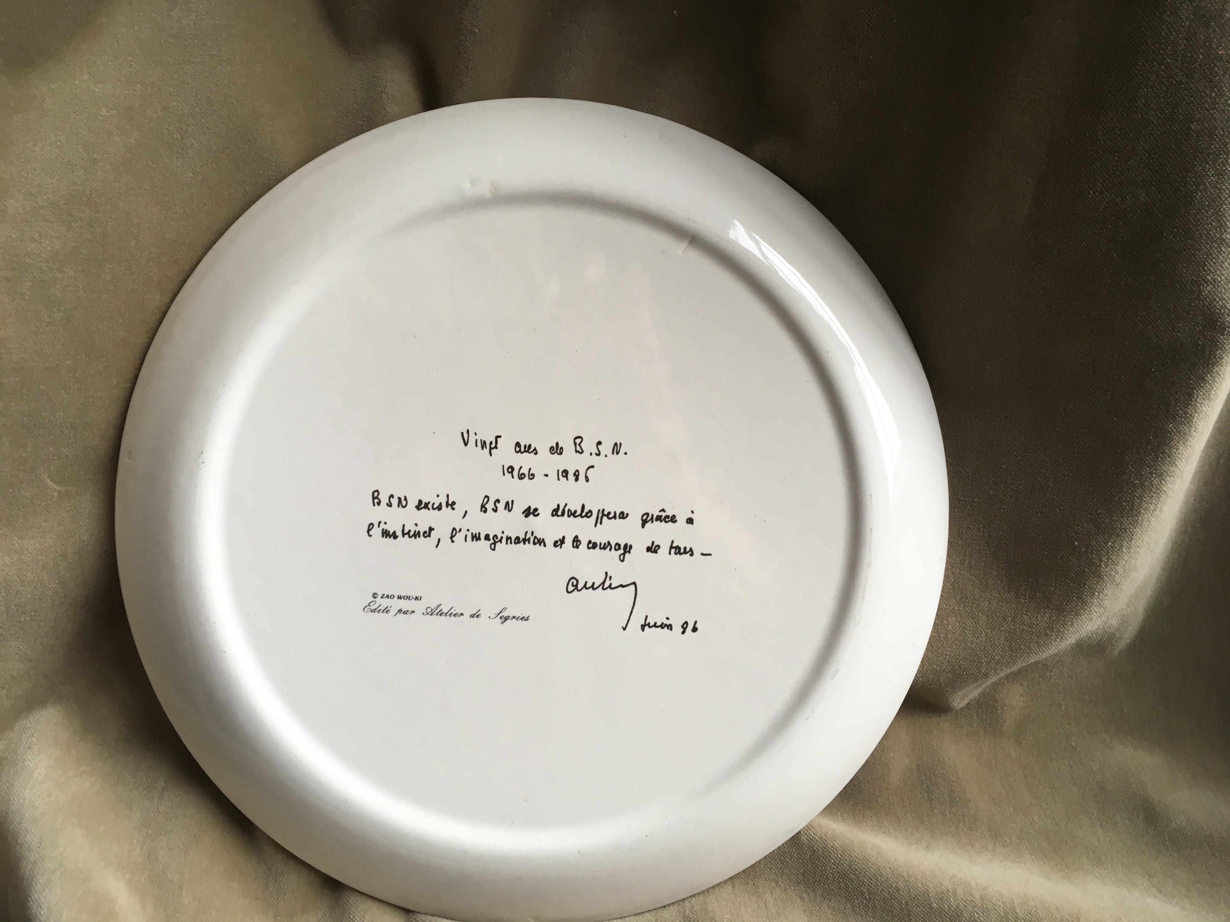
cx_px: 615
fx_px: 1030
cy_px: 461
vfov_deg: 48.2
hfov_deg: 61.7
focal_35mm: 29
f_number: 2.2
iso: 25
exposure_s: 1/33
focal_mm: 4.15
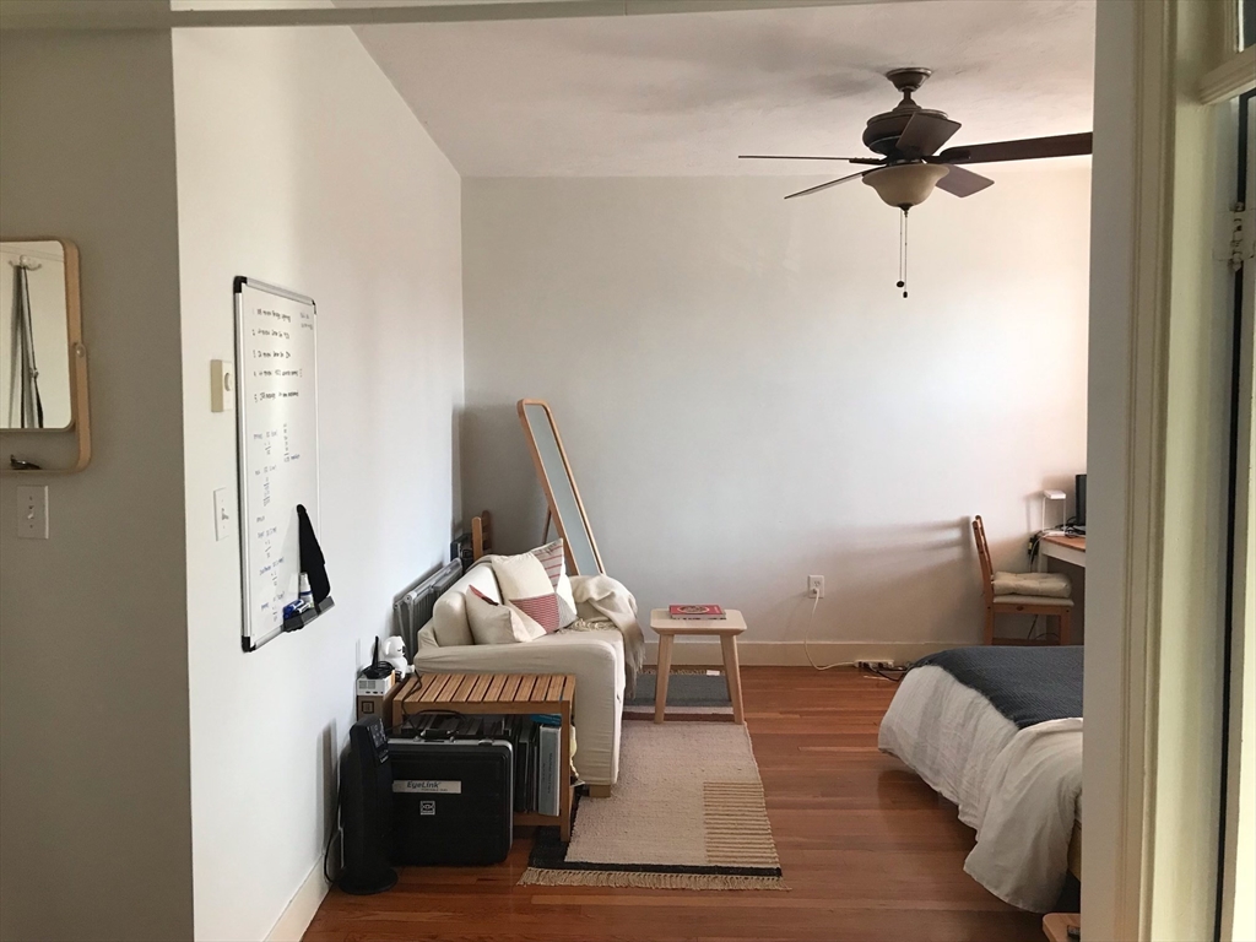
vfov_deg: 49.7
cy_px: 471
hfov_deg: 63.4
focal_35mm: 28
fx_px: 1016
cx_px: 628
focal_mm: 3.99
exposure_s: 1/30
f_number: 1.8
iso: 40
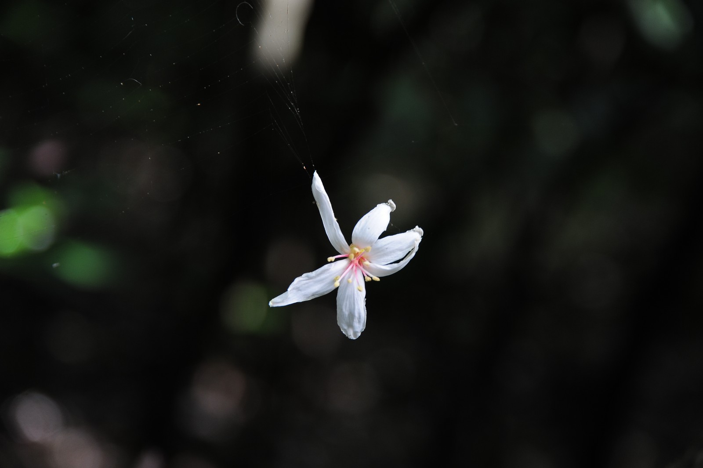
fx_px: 2342
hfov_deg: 17.1
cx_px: 352
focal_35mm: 120
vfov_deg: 11.4
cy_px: 234
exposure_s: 1/100
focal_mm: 120
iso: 640
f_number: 6.3
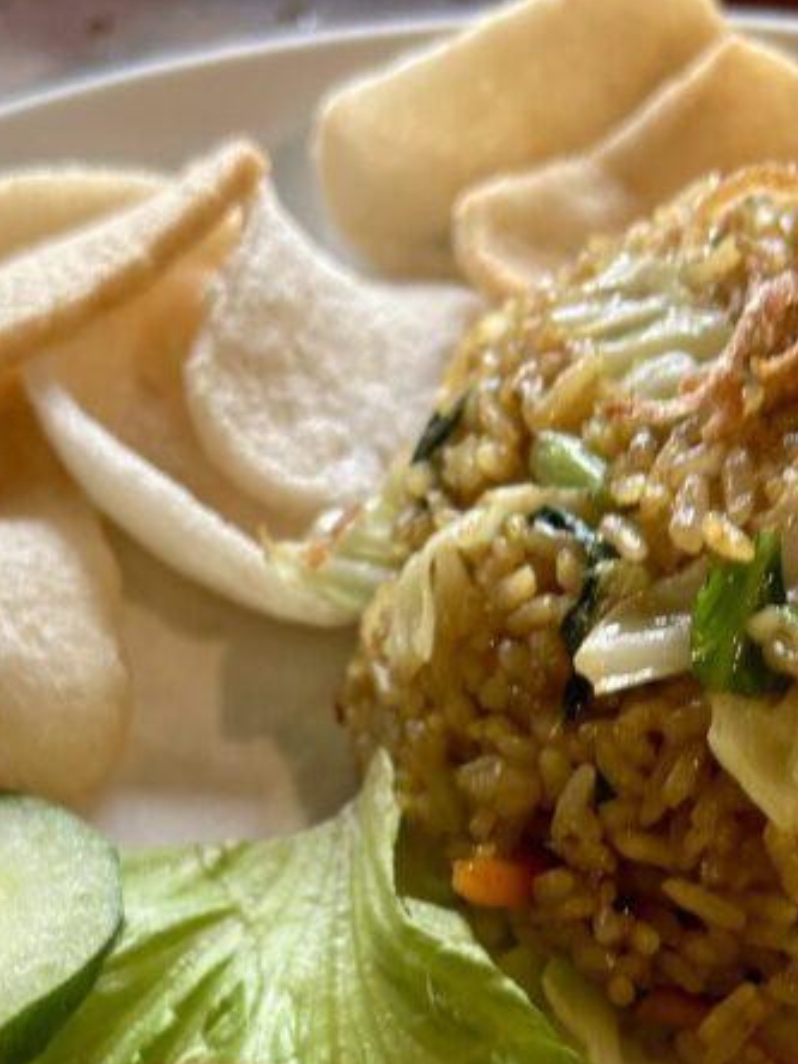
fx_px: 1844
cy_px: 935
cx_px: 431
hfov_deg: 24.4
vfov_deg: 30.9
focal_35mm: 60
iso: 100
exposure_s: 1/121
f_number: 1.5
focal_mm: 5.7
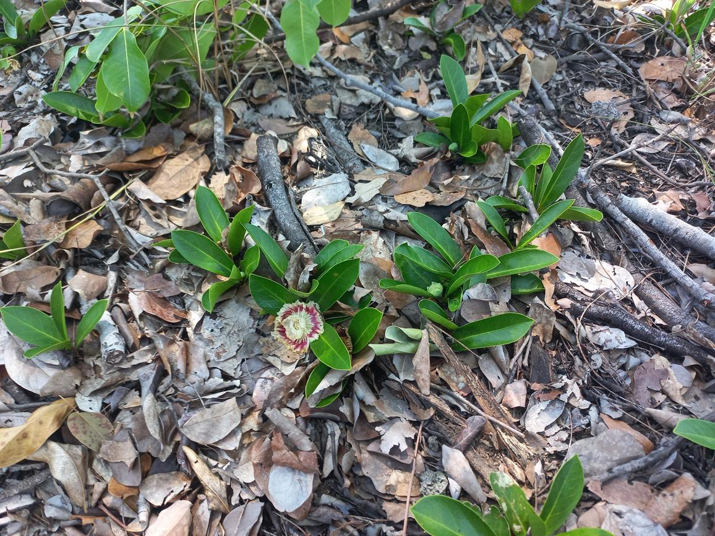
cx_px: 358
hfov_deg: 69.4
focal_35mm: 25
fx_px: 516
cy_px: 268
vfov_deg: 54.9
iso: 50
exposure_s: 1/50
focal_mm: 4.6
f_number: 1.8
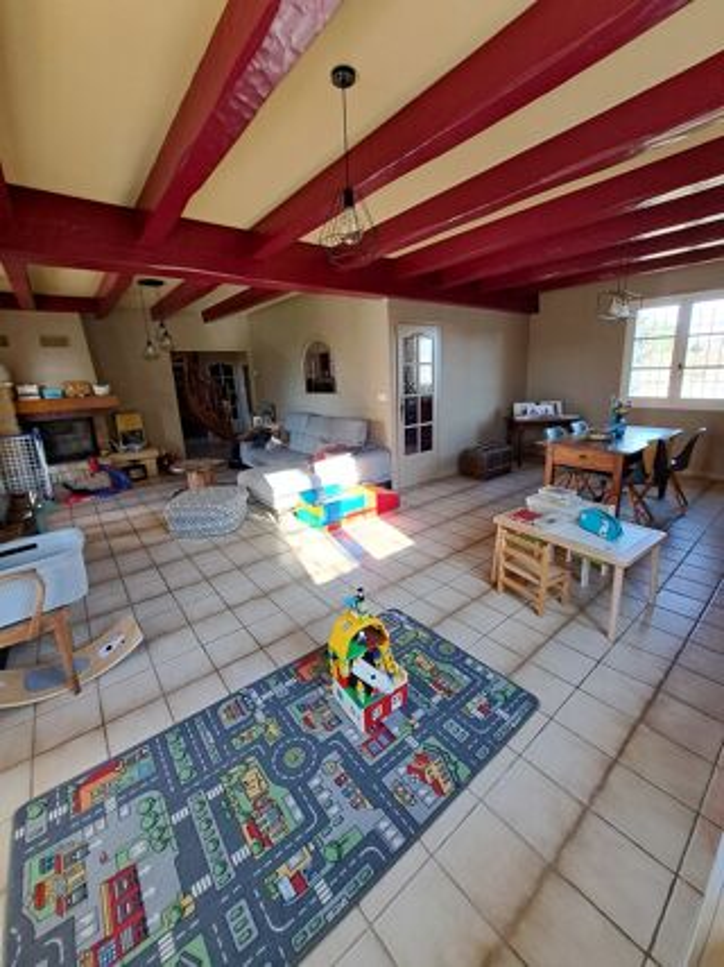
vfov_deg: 106.2
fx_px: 363
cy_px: 484
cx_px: 362
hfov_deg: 89.9
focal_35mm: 13
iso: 80
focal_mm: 1.74
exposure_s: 1/50
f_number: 2.2
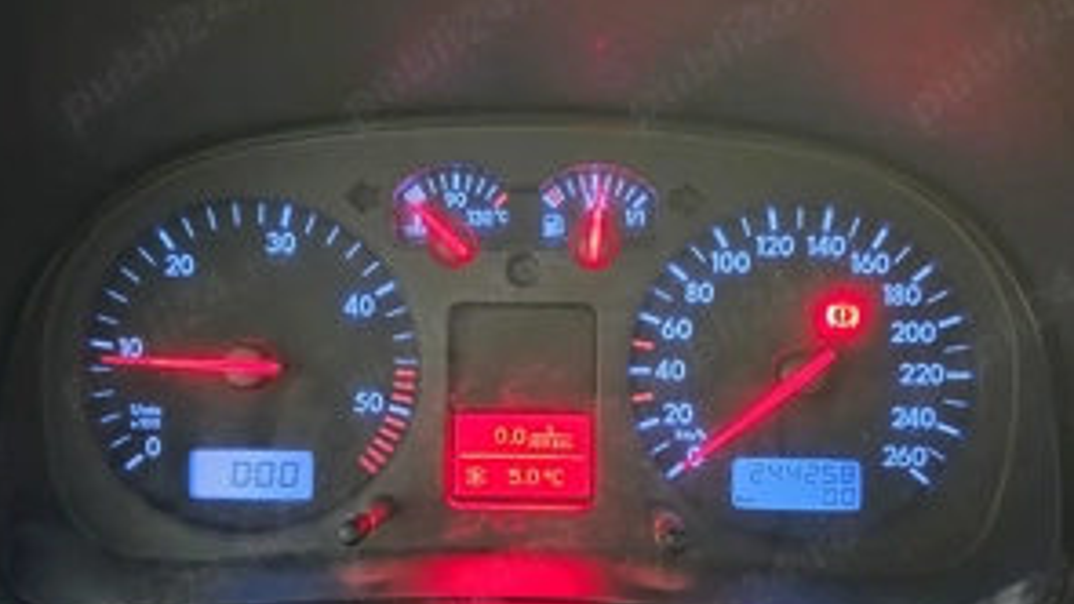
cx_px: 532
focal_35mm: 34
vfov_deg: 34.5
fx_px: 968
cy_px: 364
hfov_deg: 58.0
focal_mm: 6.3
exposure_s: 1/10.6
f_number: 1.7
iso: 3200
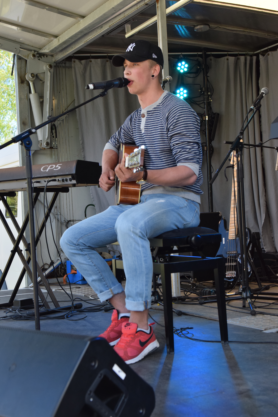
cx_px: 139
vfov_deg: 37.9
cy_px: 208
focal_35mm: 52
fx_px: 608
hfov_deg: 25.8
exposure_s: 1/1000
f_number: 5.6
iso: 800
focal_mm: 35
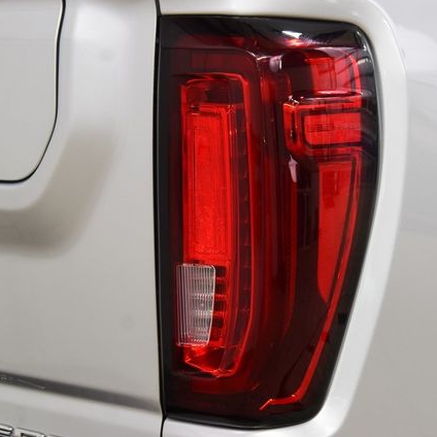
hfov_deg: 17.4
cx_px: 251
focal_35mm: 100
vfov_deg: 17.4
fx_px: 1428
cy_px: 218
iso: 720
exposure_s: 1/15
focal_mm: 52
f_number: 6.3
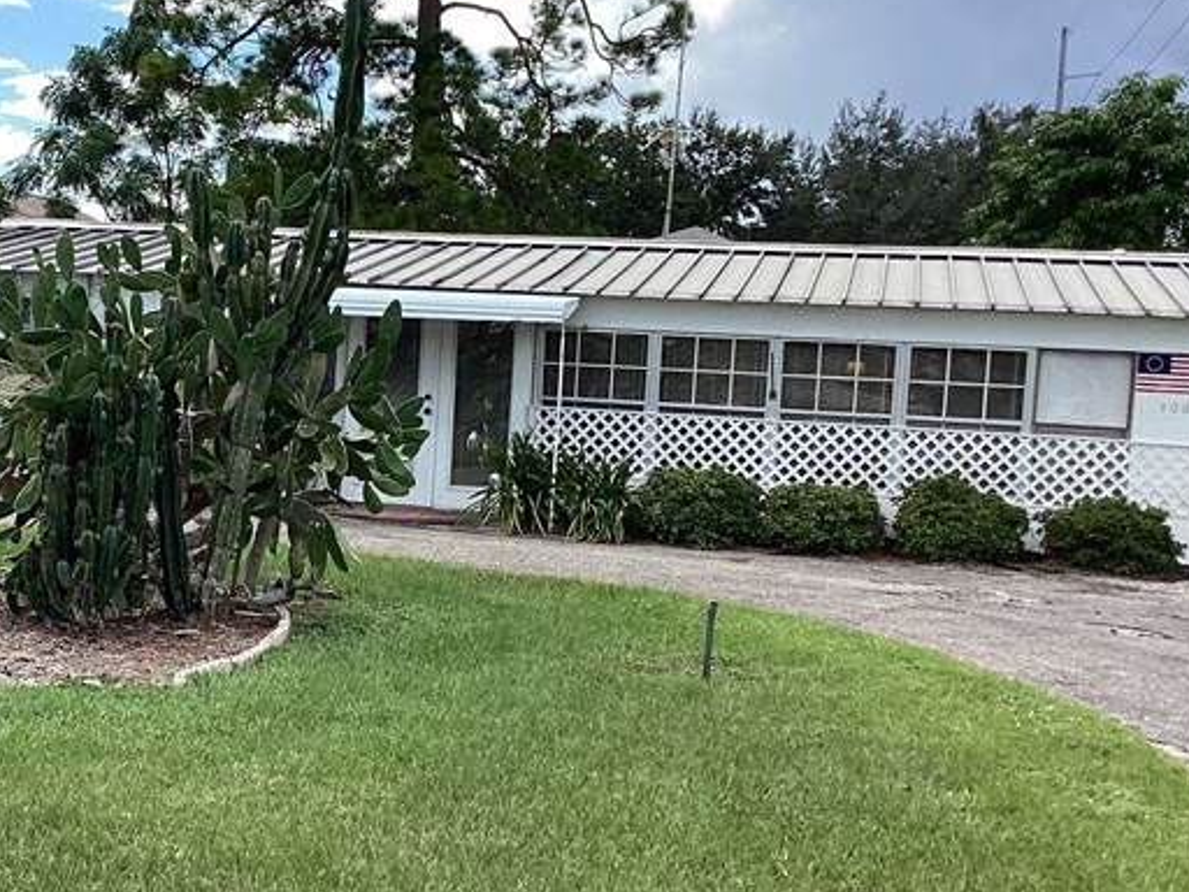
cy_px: 488
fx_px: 2130
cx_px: 179
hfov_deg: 30.2
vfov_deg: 23.6
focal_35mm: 62
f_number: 2.4
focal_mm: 3.3
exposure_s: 1/916
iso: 25
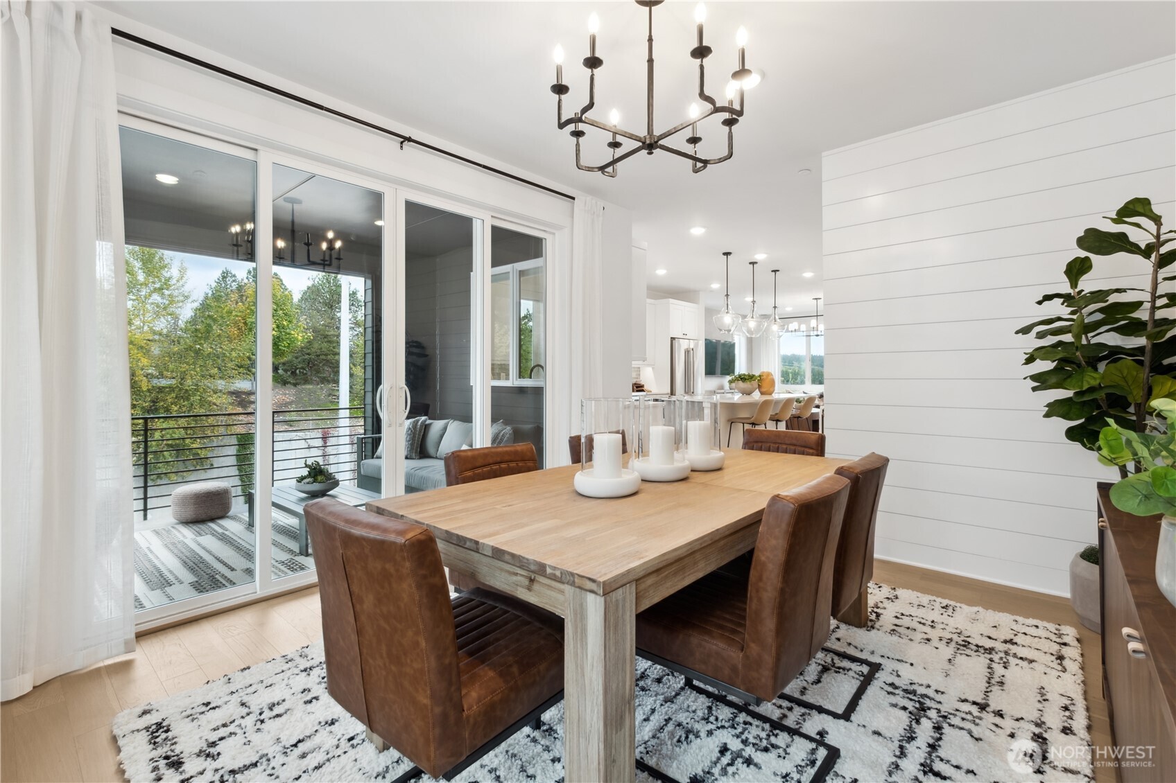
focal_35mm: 15
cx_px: 588
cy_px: 392
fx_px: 490
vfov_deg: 77.3
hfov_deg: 100.4
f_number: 8
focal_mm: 10
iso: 200
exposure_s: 1/6
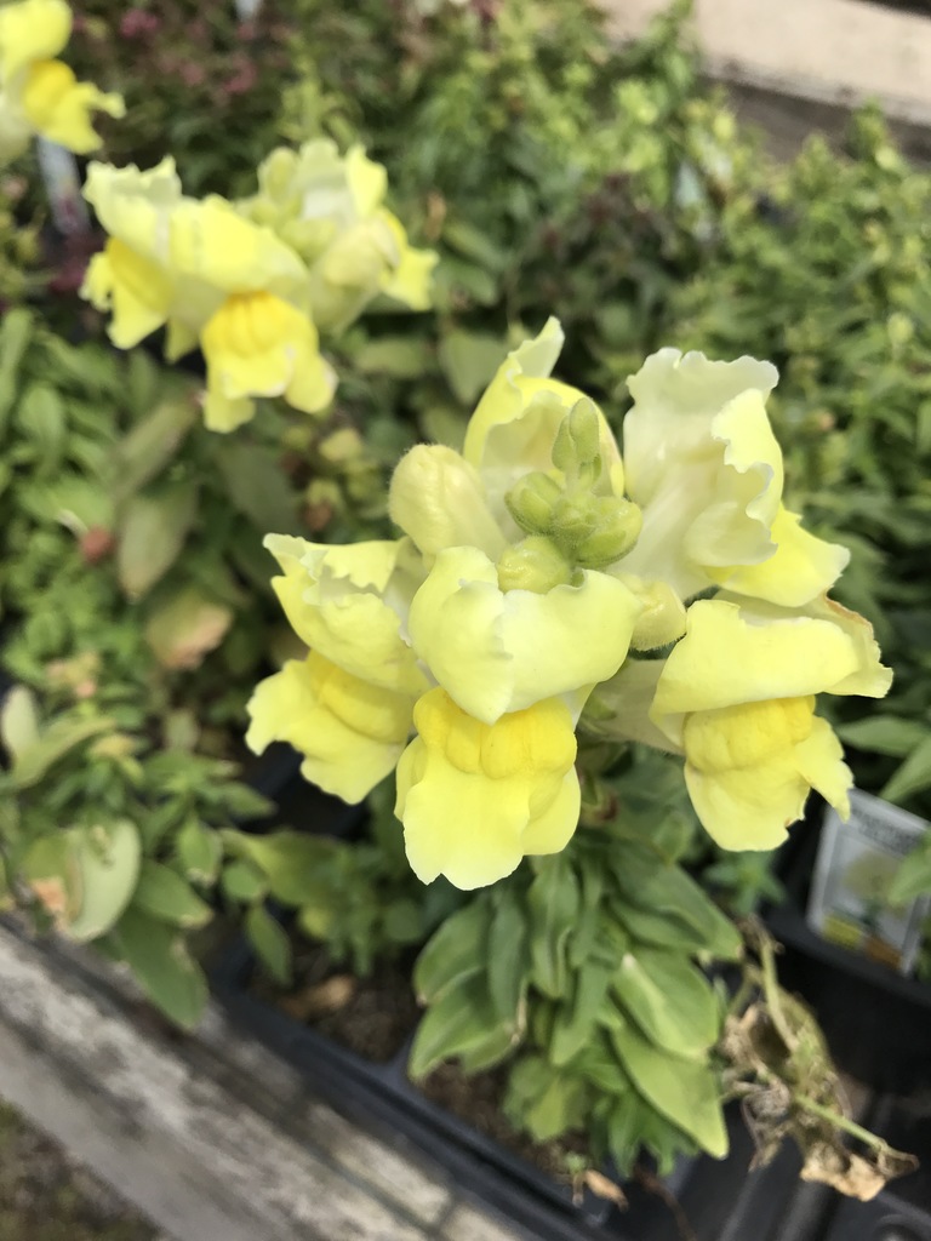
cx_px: 466
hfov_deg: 49.7
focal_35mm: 28
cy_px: 620
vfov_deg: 63.4
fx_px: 1004
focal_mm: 3.99
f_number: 1.8
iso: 20
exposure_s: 1/2660
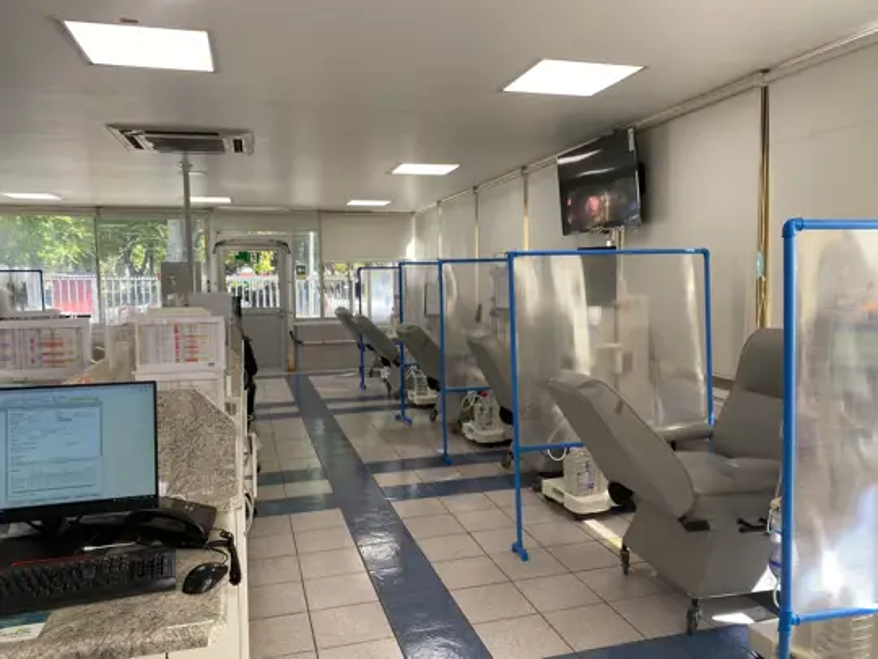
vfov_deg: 53.1
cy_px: 330
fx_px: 659
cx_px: 439
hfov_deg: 67.3
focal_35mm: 26
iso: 40
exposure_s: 1/121
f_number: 1.8
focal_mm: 4.25
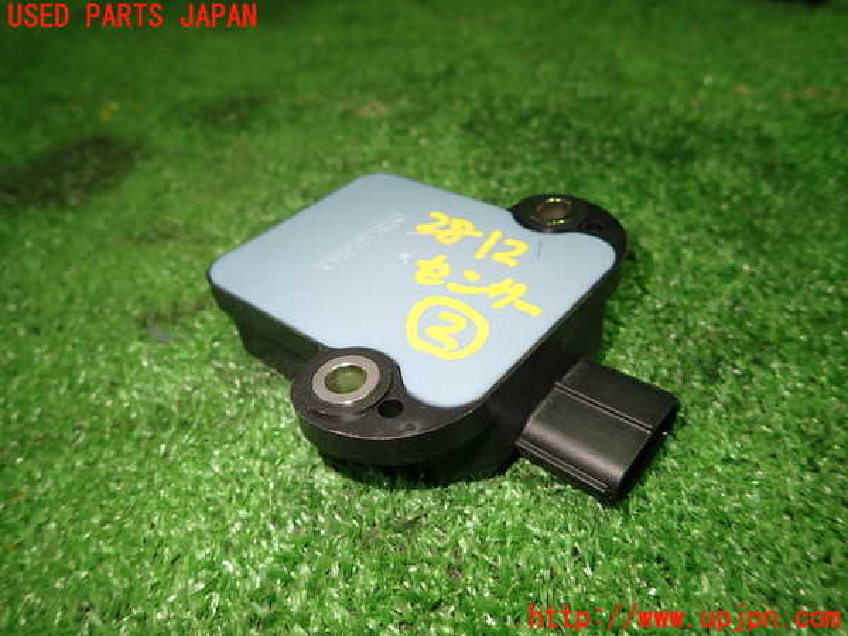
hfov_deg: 69.4
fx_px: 612
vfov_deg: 54.9
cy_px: 318
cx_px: 424
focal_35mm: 25
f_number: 2
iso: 200
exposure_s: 1/40
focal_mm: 4.5
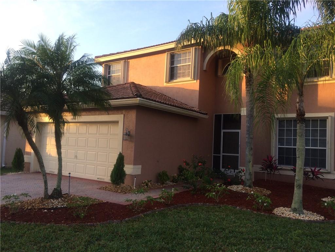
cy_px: 126
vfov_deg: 48.2
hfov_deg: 61.7
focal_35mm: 29
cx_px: 168
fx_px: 281
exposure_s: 1/240
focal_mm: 4.15
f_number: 2.2
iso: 32
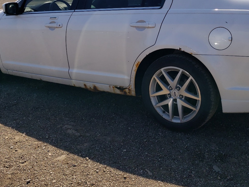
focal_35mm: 43
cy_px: 46
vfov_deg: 32.9
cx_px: 143
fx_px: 309
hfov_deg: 43.7
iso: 50
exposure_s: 1/5000
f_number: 1.5
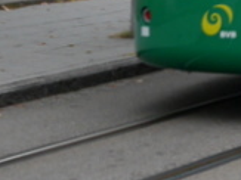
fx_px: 2052
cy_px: -218
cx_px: 413
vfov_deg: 4.9
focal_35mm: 295
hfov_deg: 6.6
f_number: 5
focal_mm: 20
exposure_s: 1/160
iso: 160
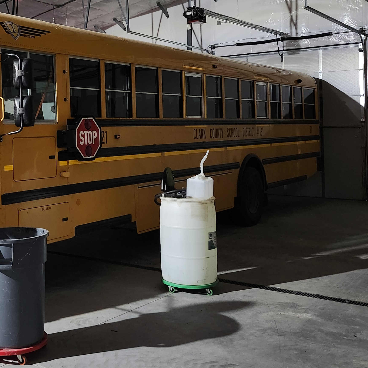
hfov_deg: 34.7
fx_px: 565
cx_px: 63
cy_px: 118
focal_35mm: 47
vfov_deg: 35.6
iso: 1000
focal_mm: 5.54
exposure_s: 1/24
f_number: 1.8
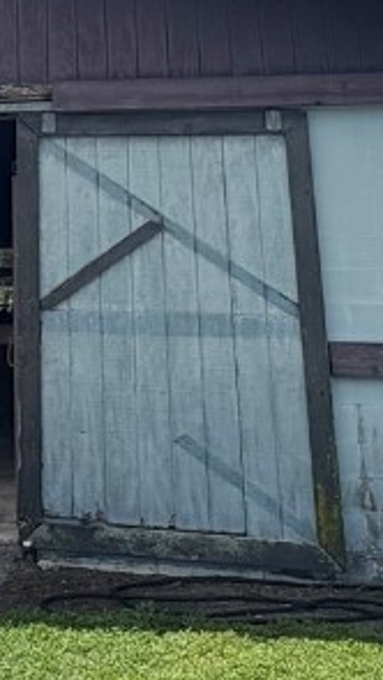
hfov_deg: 21.2
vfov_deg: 36.1
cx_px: -67
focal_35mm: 53
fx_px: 957
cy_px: 32
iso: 64
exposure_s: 1/2494
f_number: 2.2
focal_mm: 2.22
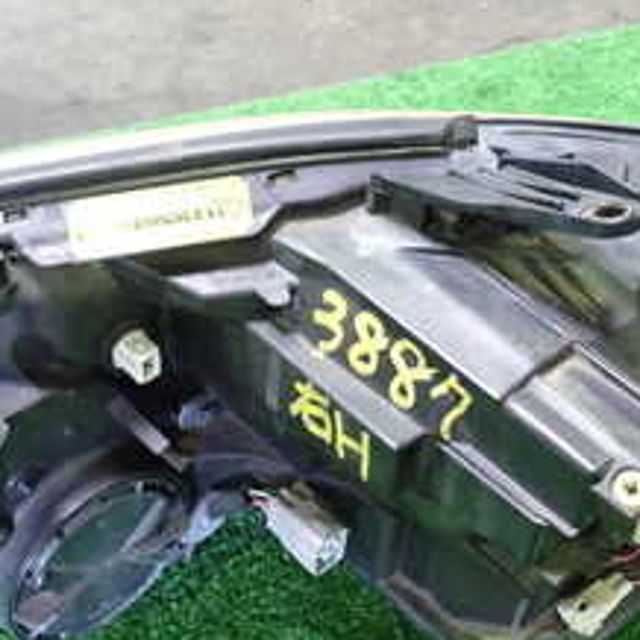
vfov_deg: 25.2
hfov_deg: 25.3
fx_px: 1422
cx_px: 264
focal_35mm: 68
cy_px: 437
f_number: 2.2
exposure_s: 1/30
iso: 640
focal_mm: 5.05
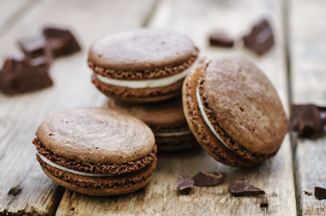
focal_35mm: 75
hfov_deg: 27.1
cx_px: 163
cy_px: 108
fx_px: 678
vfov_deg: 18.1
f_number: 4
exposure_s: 1/8
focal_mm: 50
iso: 100
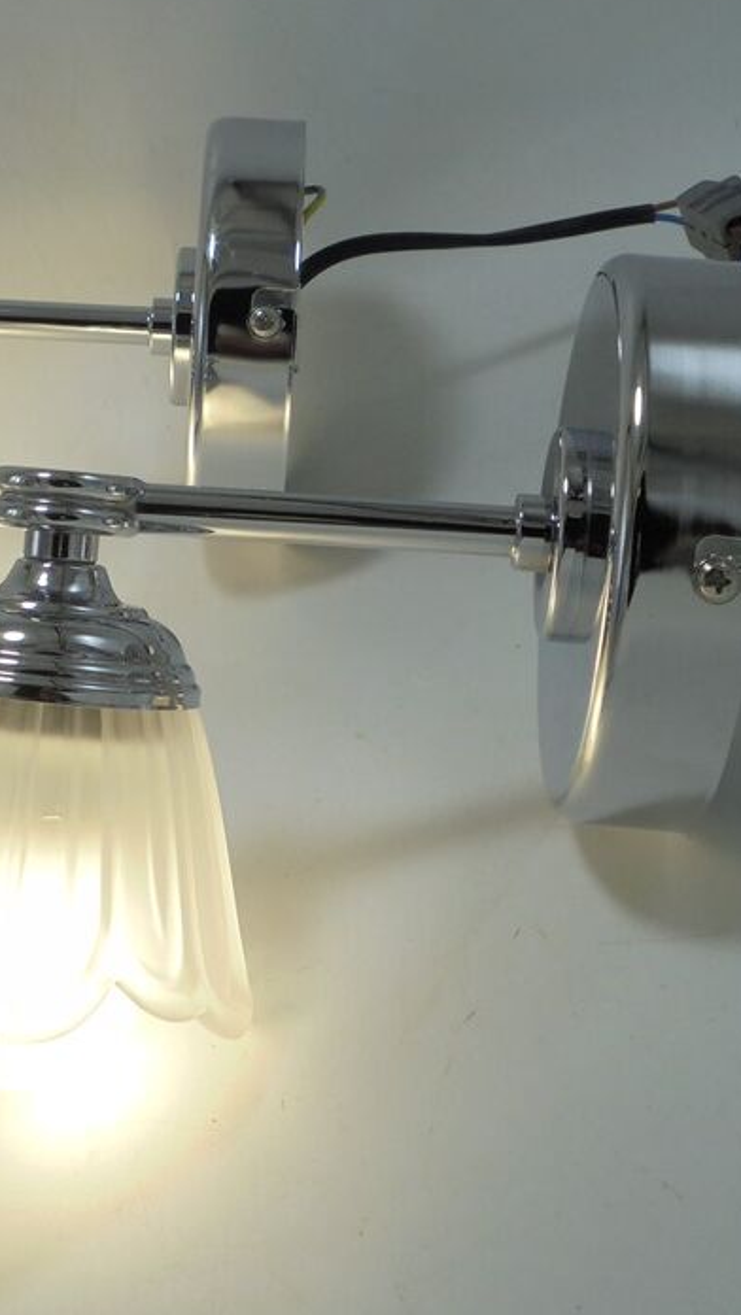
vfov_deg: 30.5
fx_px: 2408
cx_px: 148
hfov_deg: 17.4
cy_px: 520
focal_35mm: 69
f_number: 4.8
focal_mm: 8.9
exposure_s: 1/200
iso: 100
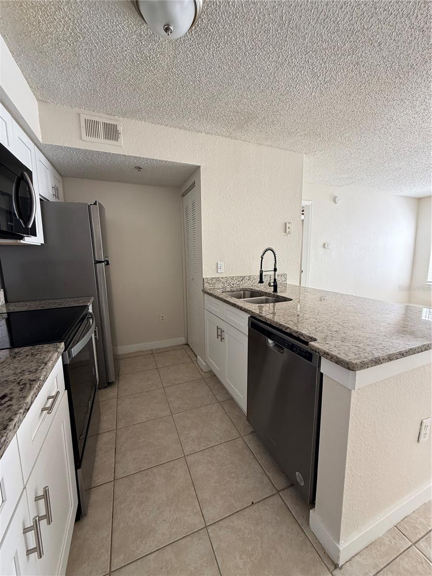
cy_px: 288
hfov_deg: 85.7
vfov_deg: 102.1
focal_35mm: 14
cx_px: 216
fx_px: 233
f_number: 2.2
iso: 160
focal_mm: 2.22
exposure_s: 1/99
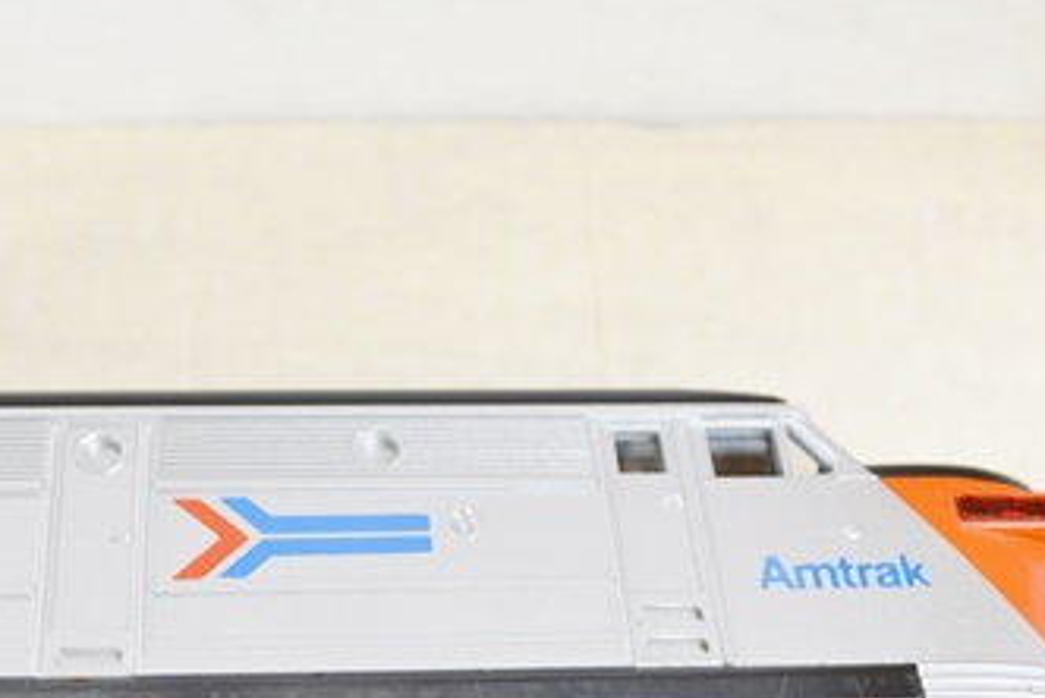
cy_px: 497
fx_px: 1888
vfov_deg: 20.8
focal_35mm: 65
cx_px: 415
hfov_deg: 30.8
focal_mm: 24
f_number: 5
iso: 400
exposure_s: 1/100
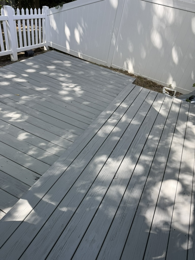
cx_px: 98
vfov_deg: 71.6
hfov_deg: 56.8
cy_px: 130
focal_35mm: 24
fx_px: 180
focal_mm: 6.76
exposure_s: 1/459
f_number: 1.78
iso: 80
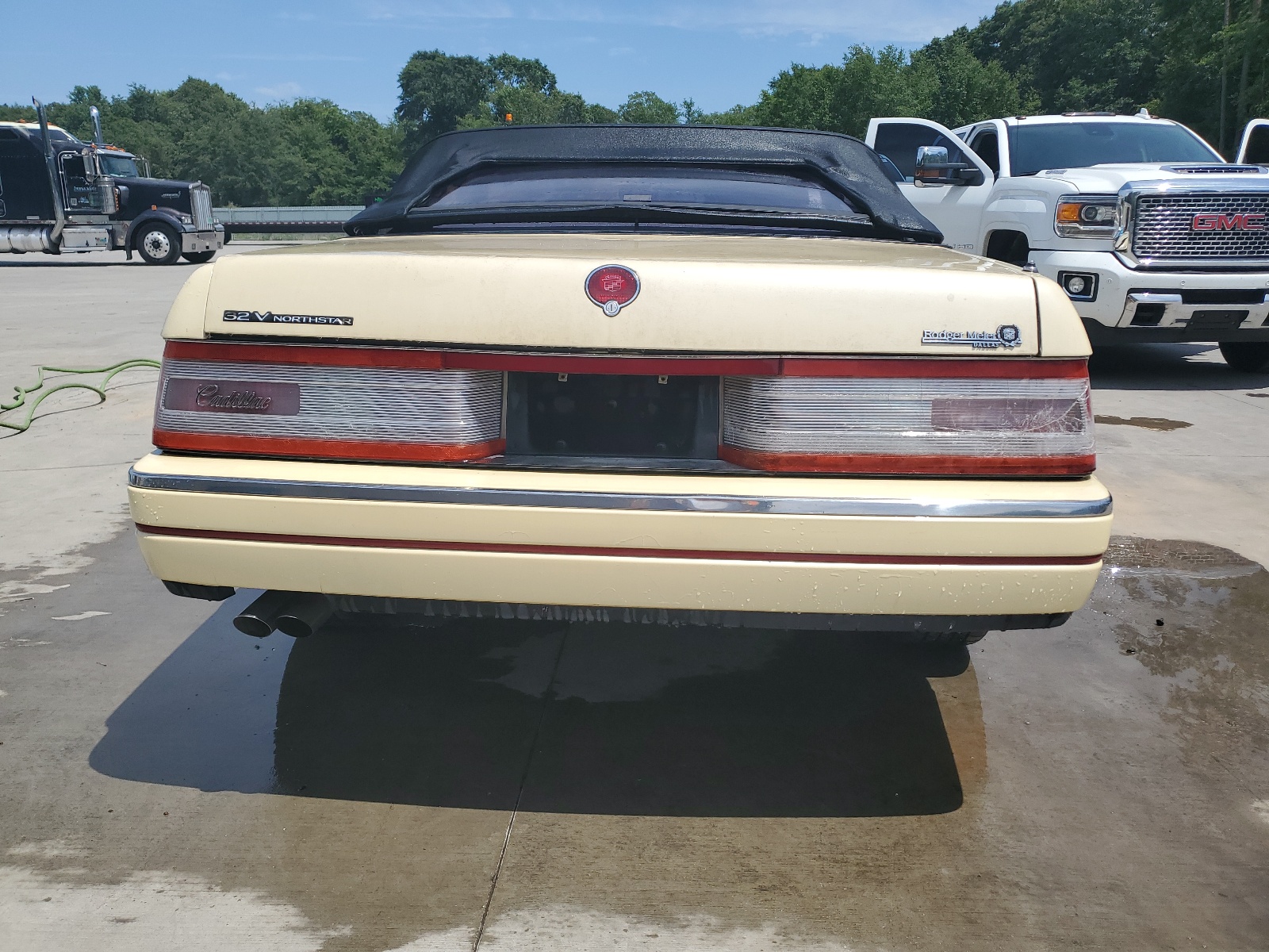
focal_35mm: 26
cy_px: 476
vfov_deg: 53.1
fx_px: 953
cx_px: 634
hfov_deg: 67.3
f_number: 1.5
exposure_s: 1/5000
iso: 50
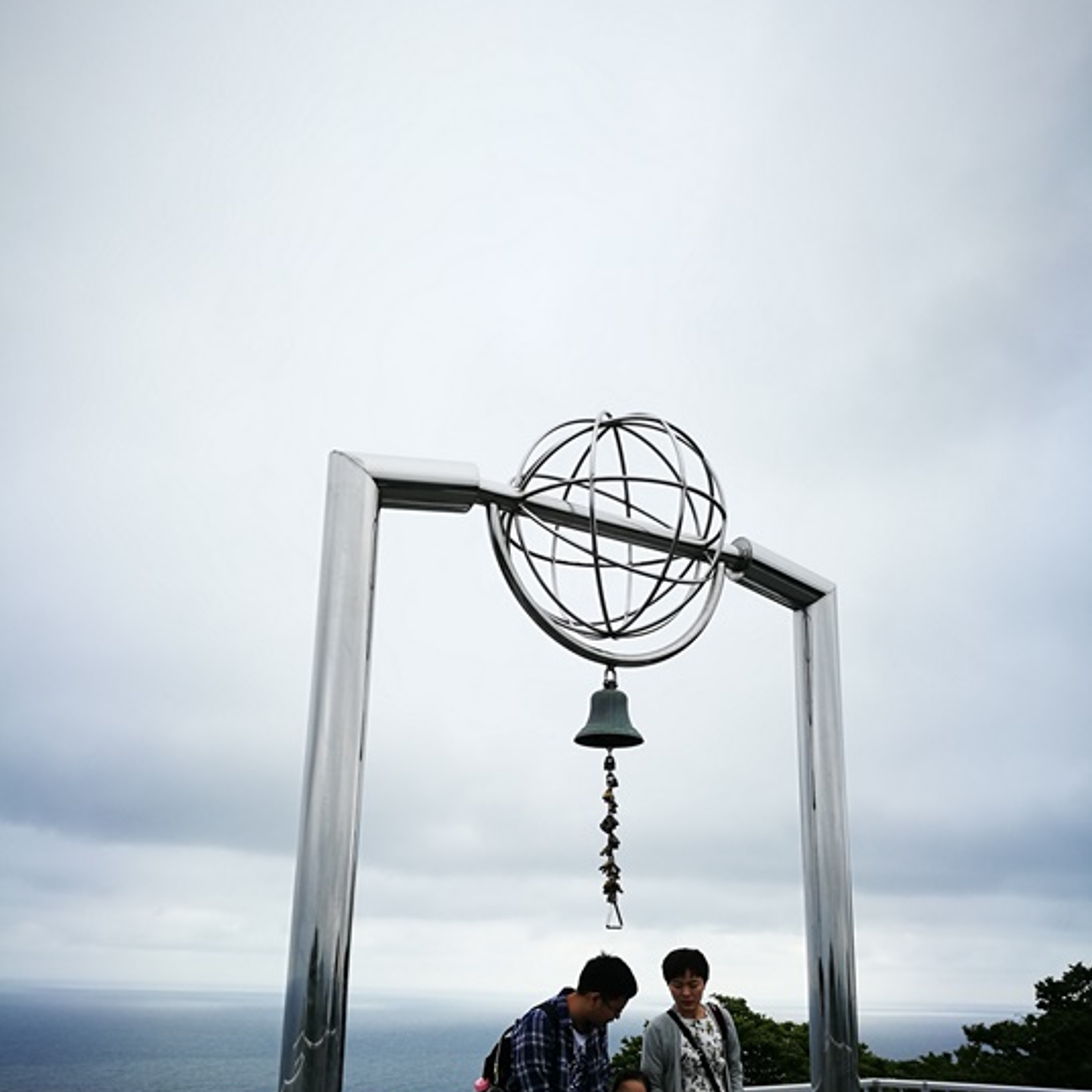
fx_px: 1142
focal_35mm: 32
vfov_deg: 50.6
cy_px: 675
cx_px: 547
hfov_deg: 51.1
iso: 50
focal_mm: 4.5
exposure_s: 1/355
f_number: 2.2
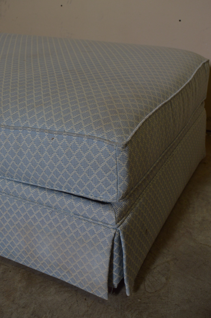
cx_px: 106
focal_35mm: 42
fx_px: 370
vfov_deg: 46.4
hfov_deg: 31.8
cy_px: 159
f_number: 5.6
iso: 400
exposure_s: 1/60
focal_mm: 28
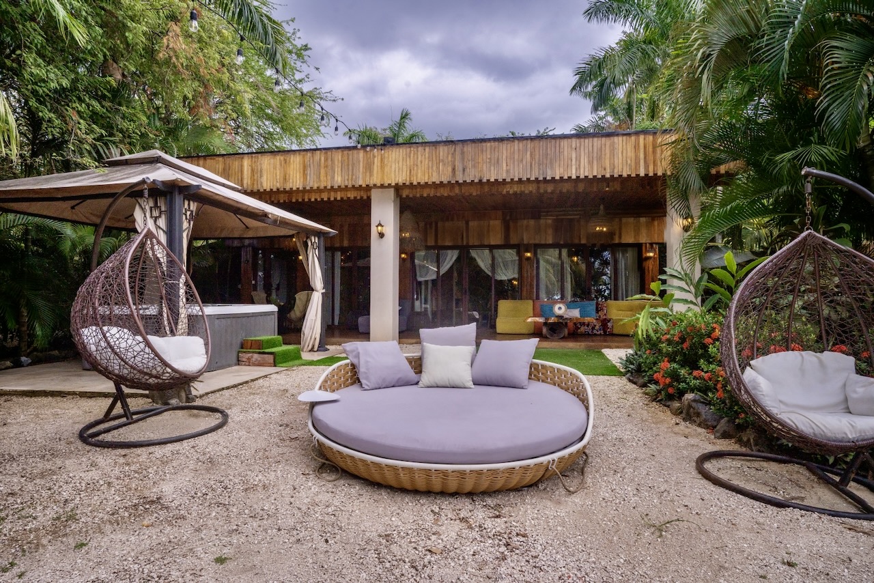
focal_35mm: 21
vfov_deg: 59.5
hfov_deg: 81.2
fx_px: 510
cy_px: 292
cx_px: 437
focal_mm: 21
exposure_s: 1/640
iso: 320
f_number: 11
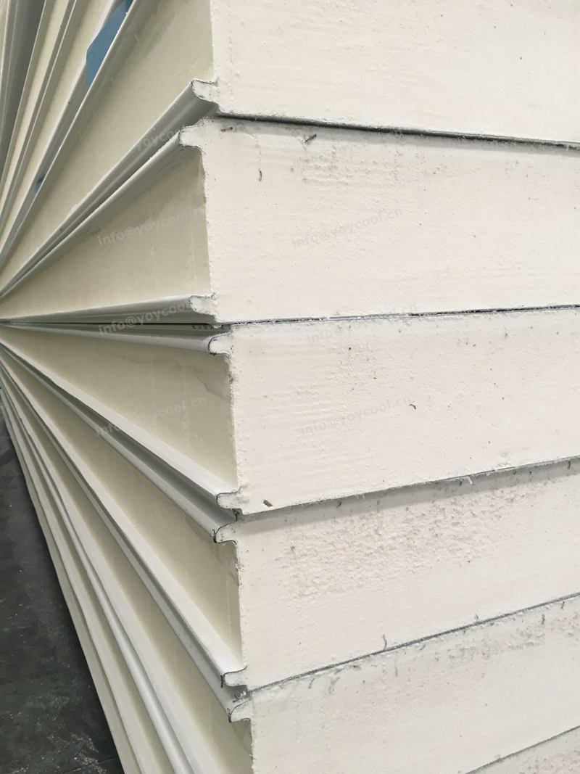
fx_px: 648
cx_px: 290
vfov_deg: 61.7
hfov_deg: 48.2
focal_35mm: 29
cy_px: 387
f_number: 2.2
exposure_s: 1/33
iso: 32
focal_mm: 4.15
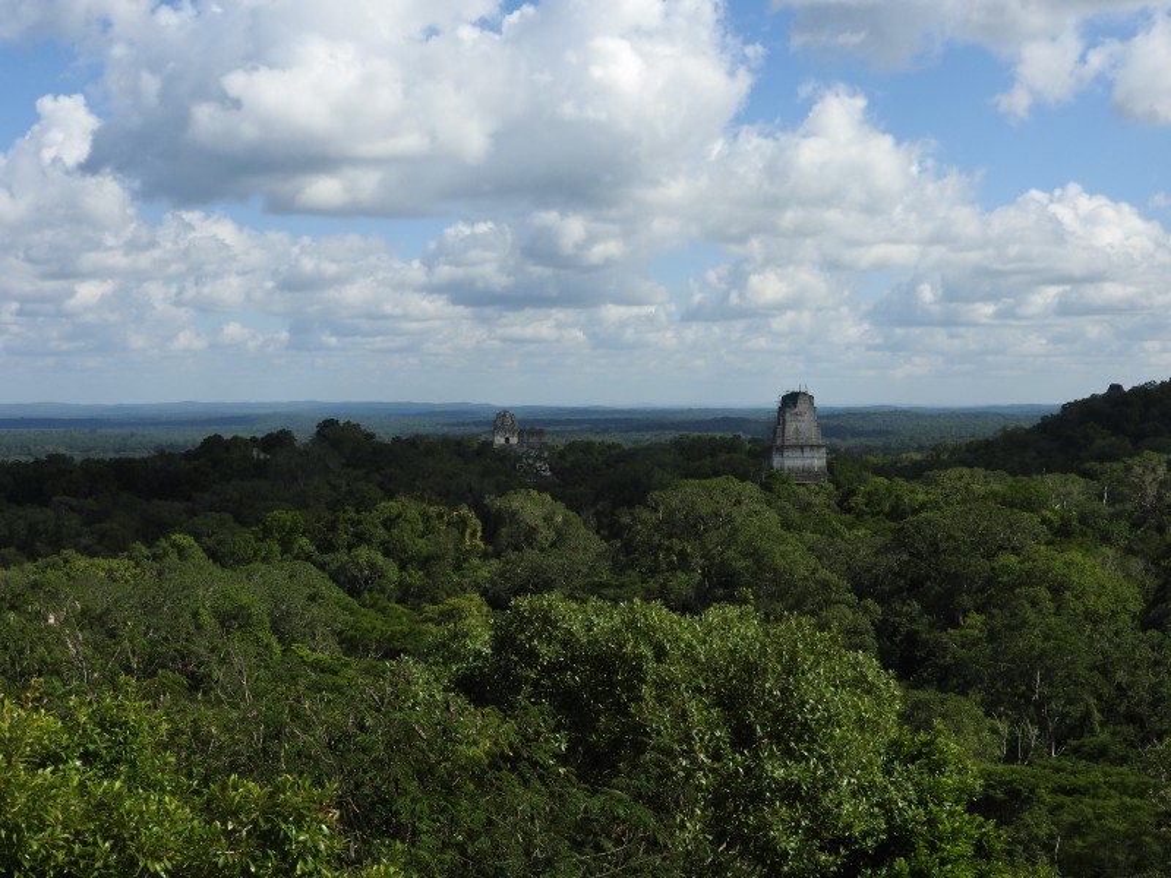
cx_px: 586
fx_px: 1691
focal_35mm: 50
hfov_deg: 38.2
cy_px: 439
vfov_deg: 29.1
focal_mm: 9
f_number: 4
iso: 100
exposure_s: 1/1600
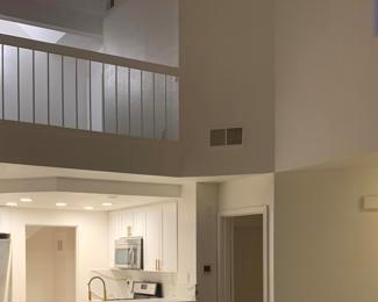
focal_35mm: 50
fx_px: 559
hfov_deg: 37.3
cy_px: 268
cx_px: 167
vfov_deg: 29.1
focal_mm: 4.25
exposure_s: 1/60
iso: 160
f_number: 1.8
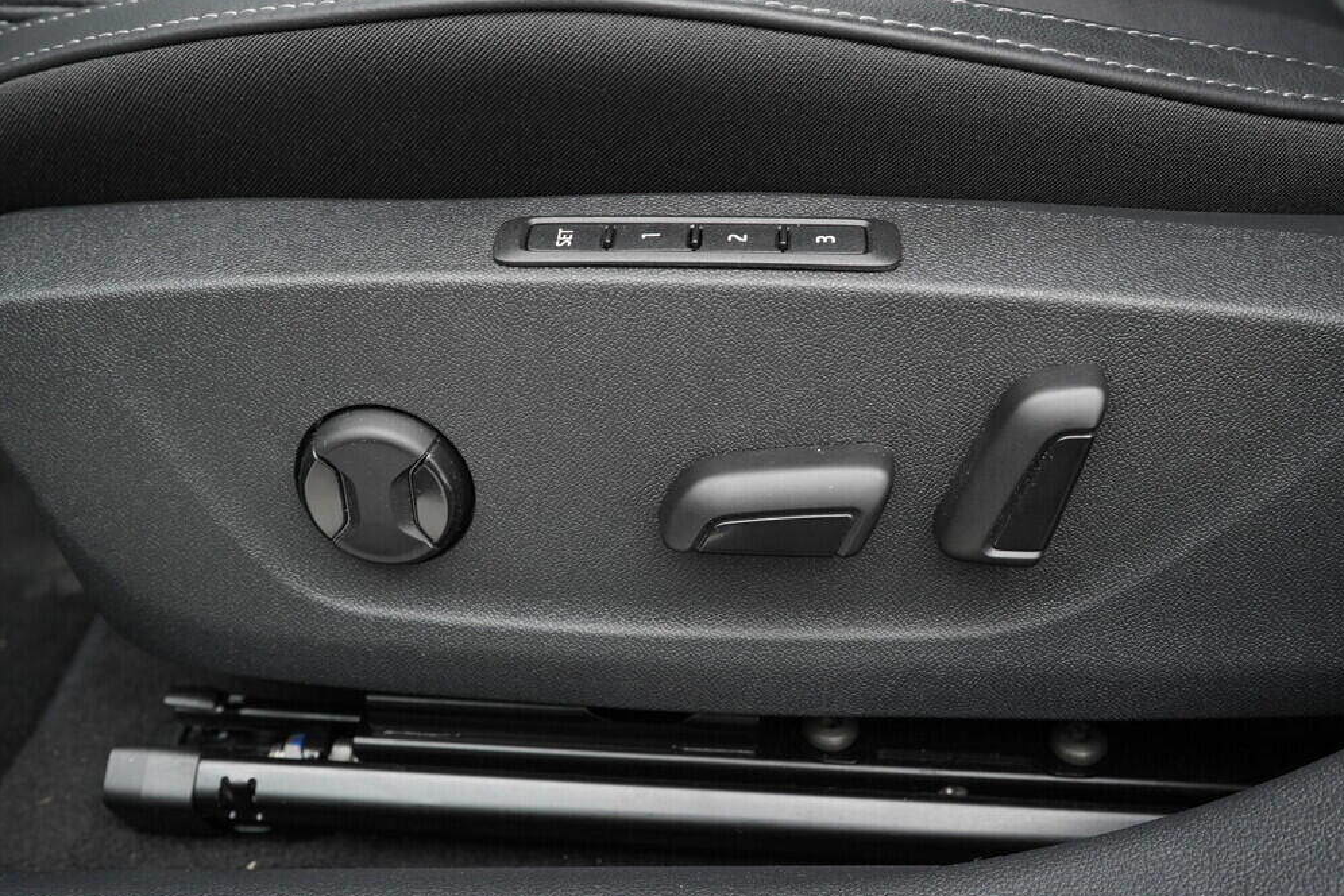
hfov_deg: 51.9
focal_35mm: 37
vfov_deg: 35.9
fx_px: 1381
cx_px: 667
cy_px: 446
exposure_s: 1/50
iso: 1000
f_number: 5.6
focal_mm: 24
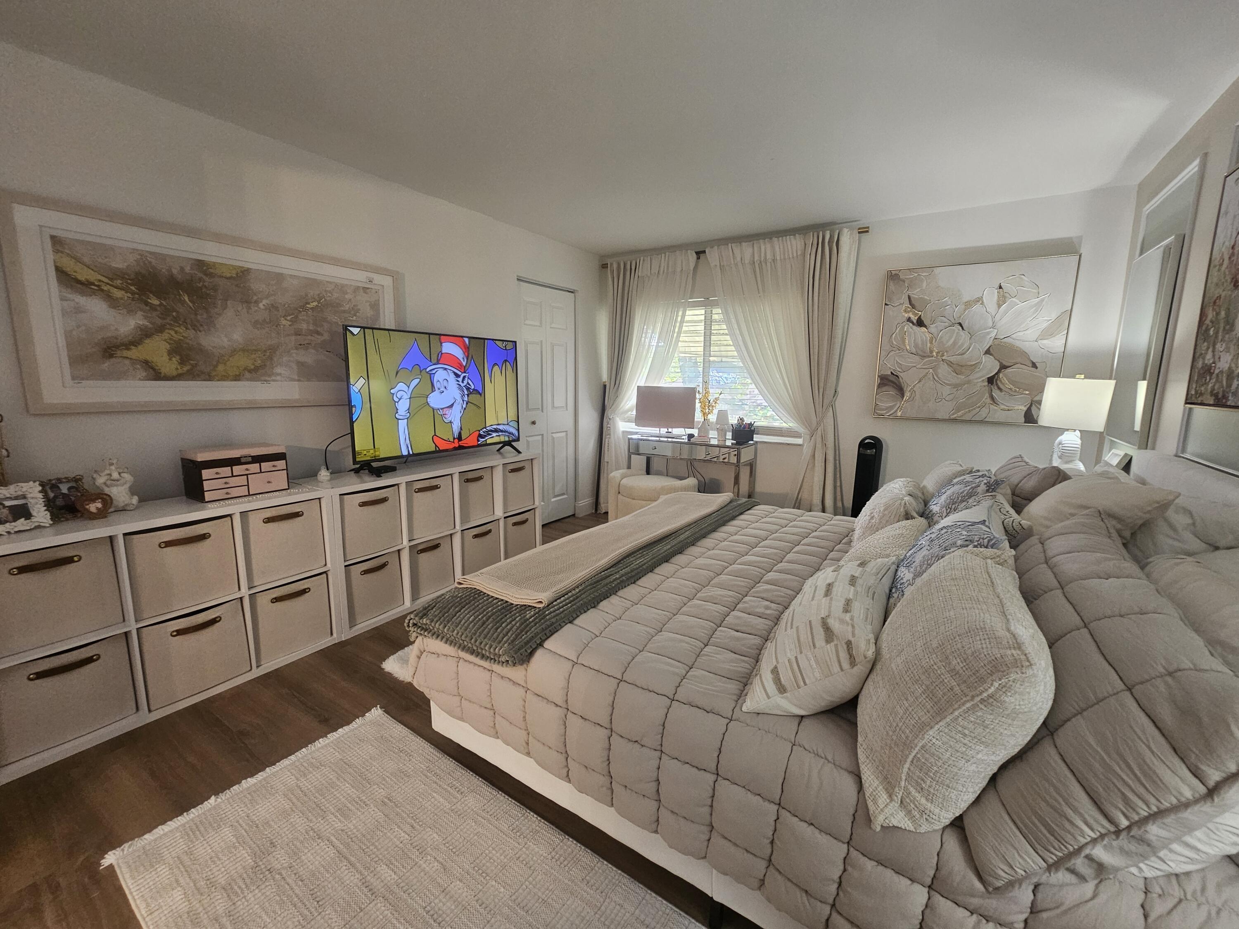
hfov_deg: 106.2
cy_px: 464
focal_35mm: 13
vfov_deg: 89.9
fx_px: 465
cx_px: 620
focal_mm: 2.2
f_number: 2.2
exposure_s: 1/60
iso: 200
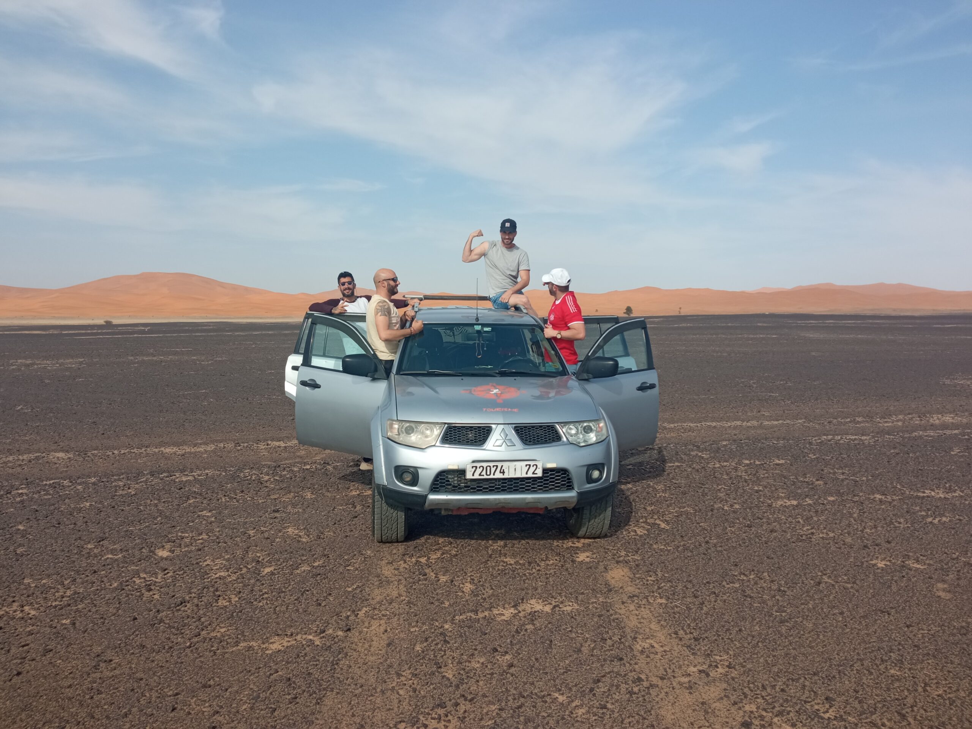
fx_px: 758
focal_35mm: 27
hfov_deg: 65.3
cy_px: 364
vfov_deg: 51.4
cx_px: 486
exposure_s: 1/1285
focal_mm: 3.79
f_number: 2.2
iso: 112
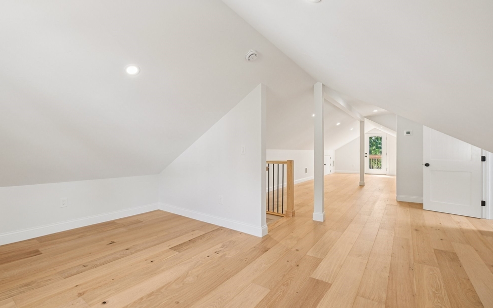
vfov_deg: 71.3
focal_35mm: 16
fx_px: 215
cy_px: 155
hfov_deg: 97.8
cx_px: 236
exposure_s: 1/20
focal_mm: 10
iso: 320
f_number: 5.6
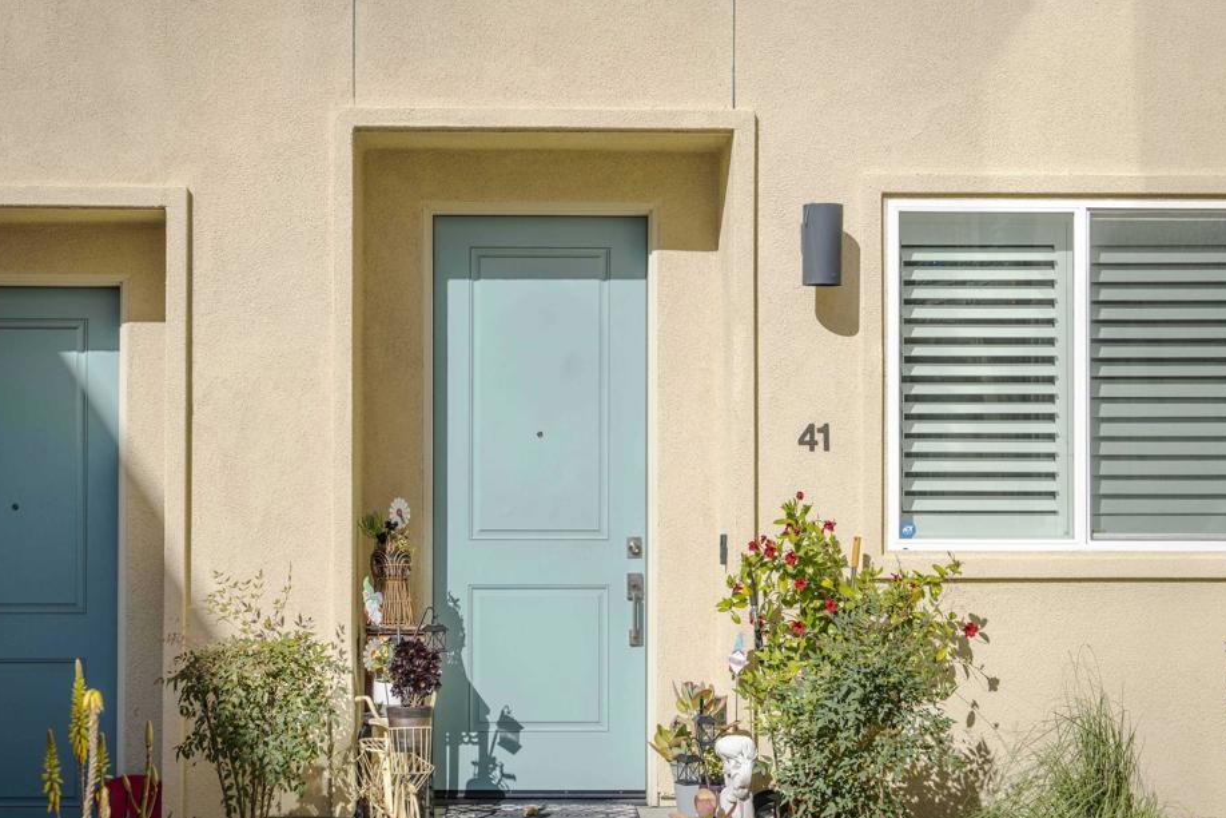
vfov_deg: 23.4
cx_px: 560
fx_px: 1975
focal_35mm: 58
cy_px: 450
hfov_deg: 34.5
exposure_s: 1/1250
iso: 64
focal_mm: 52
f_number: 4
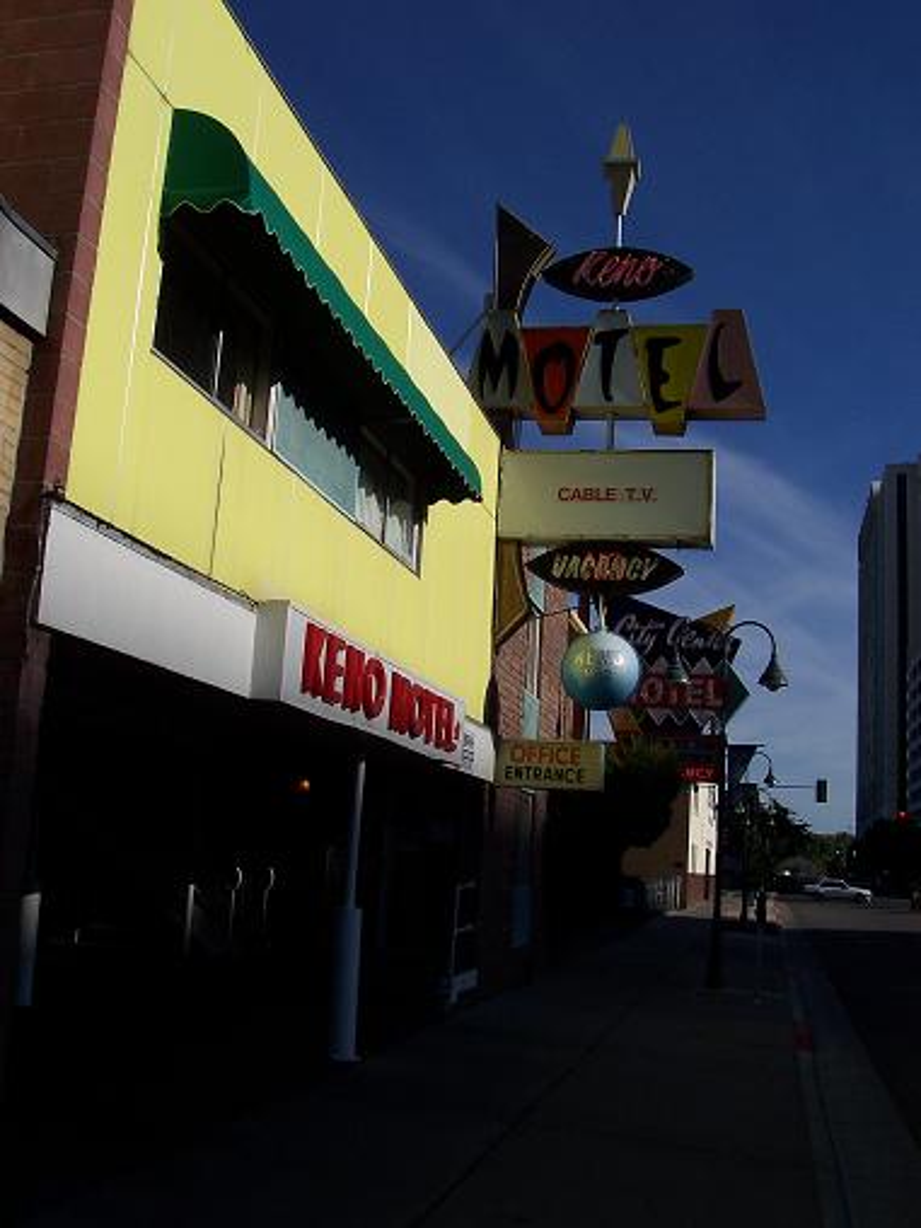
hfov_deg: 38.7
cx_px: 460
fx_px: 1313
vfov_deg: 50.1
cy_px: 614
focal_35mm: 37
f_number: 5.6
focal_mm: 5.6
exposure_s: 1/1000
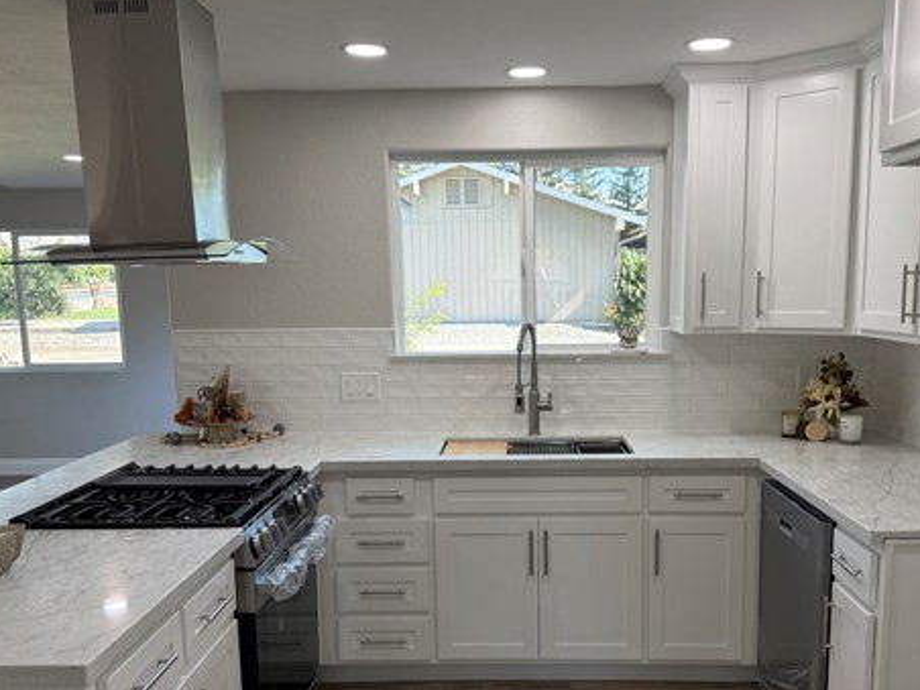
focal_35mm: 34
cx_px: 505
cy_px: 432
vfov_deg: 41.5
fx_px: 904
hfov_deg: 53.9
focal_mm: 6.76
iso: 125
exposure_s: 1/240
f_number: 1.78
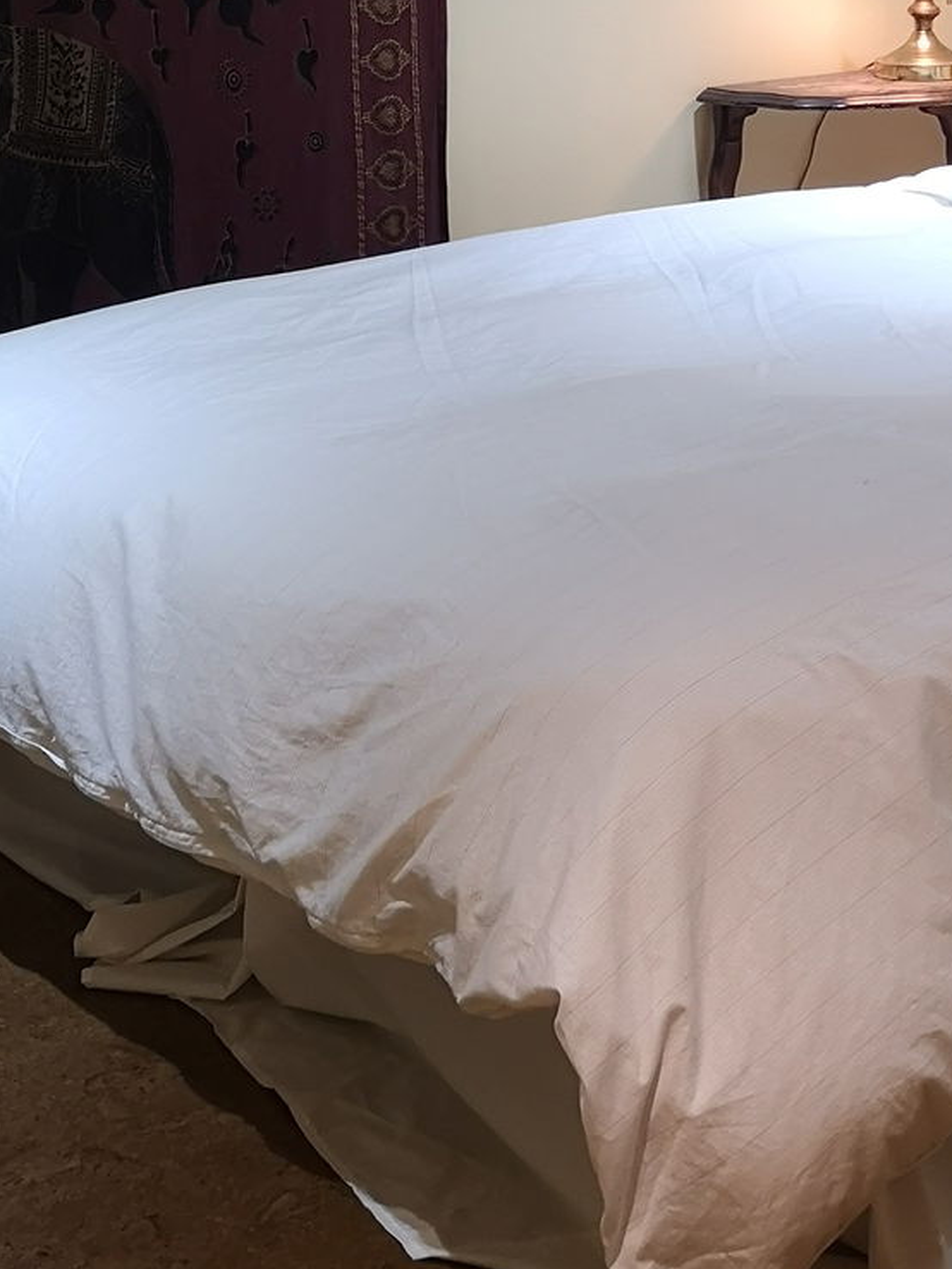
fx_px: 2859
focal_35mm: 78
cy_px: 162
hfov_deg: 18.3
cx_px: 1004
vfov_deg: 24.4
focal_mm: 5.58
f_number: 1.8
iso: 200
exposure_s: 1/30
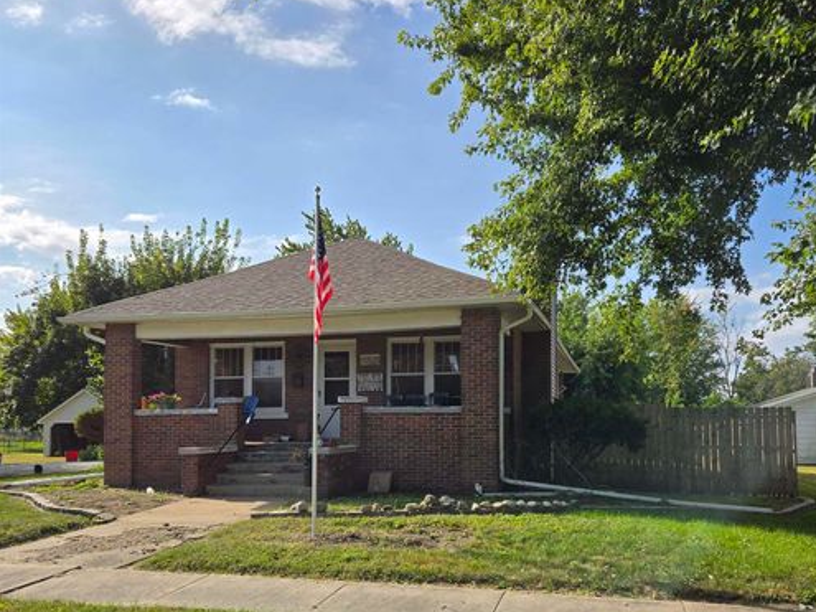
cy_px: 400
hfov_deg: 58.4
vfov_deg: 44.9
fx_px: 731
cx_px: 410
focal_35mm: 31
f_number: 1.8
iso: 25
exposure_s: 1/2333
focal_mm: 5.4
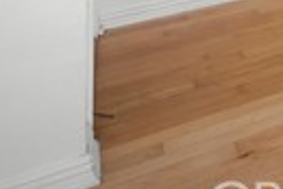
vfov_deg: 14.2
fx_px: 582
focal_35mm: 74
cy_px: -231
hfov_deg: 16.4
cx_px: 633
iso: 125
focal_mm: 15
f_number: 8
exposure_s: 1/8
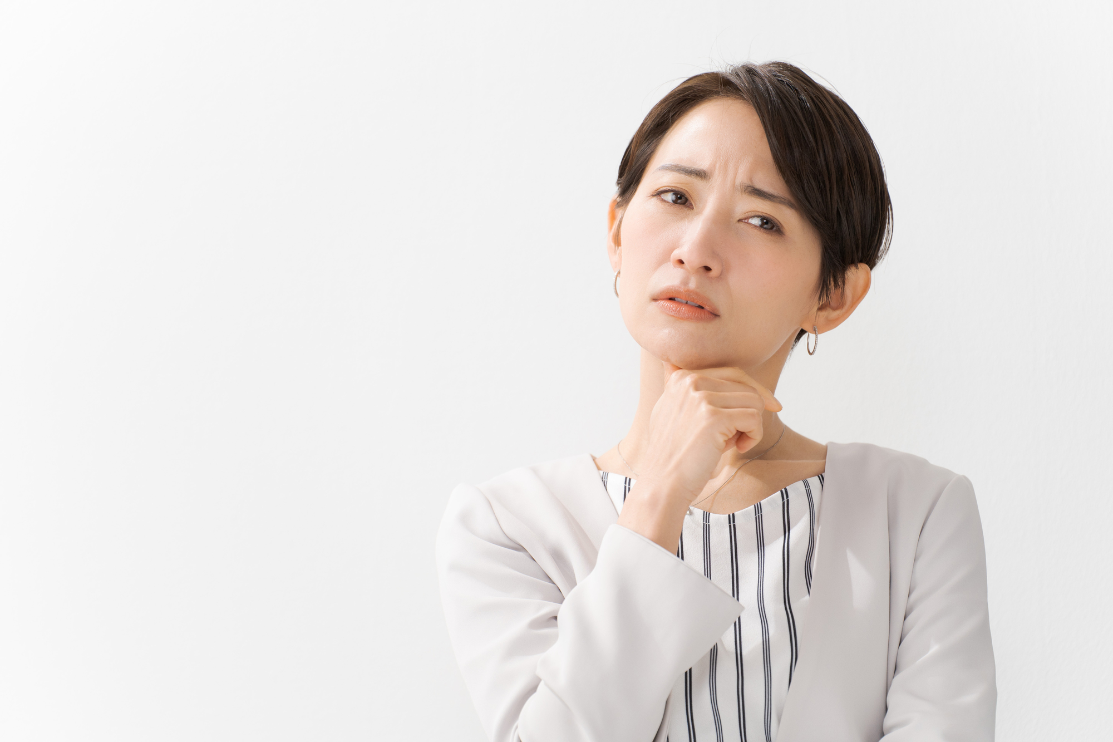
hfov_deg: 11.4
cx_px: 556
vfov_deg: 7.6
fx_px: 5564
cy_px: 371
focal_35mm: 180
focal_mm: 180
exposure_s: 1/320
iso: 400
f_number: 3.5
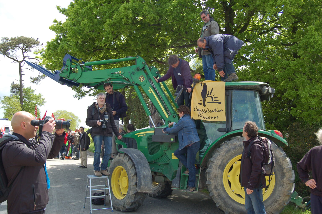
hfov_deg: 49.6
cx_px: 161
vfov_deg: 34.1
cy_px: 107
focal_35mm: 39
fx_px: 348
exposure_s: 1/200
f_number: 7.1
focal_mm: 26
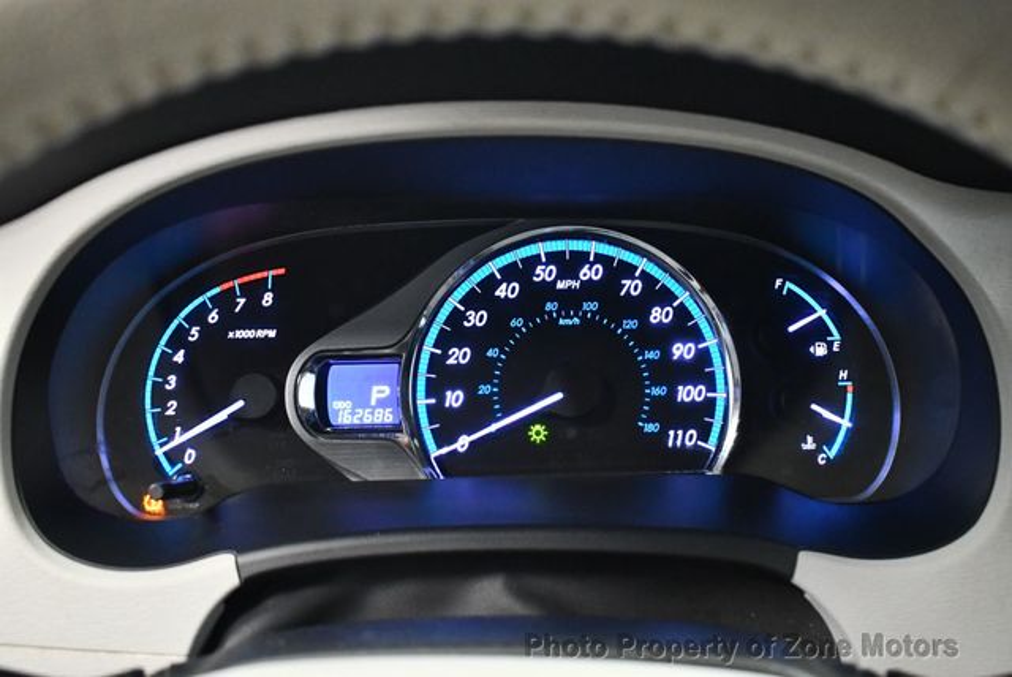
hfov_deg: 53.1
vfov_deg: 36.9
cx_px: 506
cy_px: 338
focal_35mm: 36
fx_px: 1013
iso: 3200
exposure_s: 1/60
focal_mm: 18
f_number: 3.5
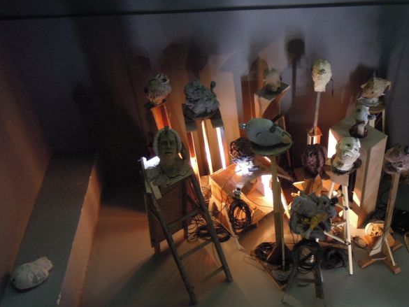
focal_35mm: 42
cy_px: 165
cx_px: 301
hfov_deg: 43.5
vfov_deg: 34.3
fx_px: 496
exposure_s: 1/2.5
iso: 400
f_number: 1.8
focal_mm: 4.3
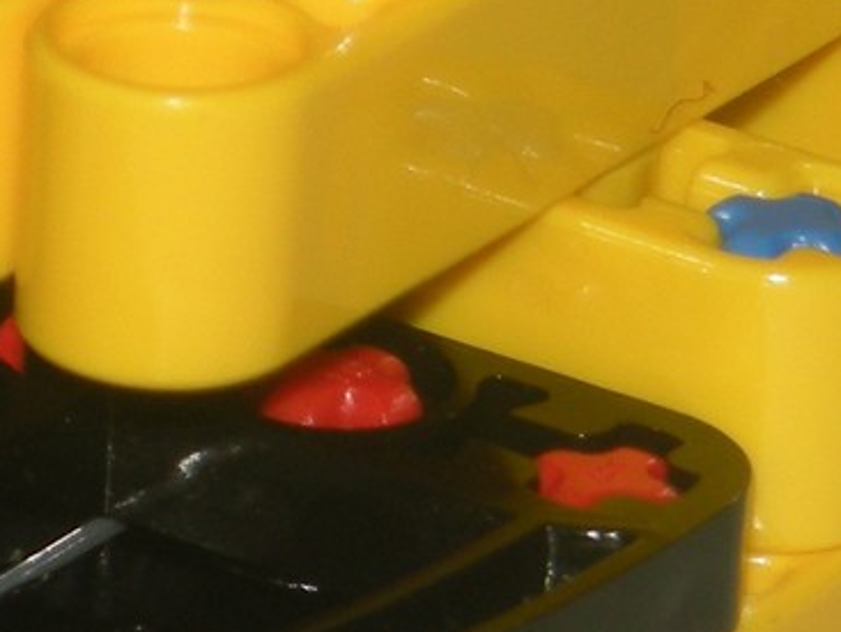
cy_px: 749
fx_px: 11378
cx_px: -161
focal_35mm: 468
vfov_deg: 3.2
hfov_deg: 4.2
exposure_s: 1/60
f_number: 9.4
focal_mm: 17.1
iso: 64
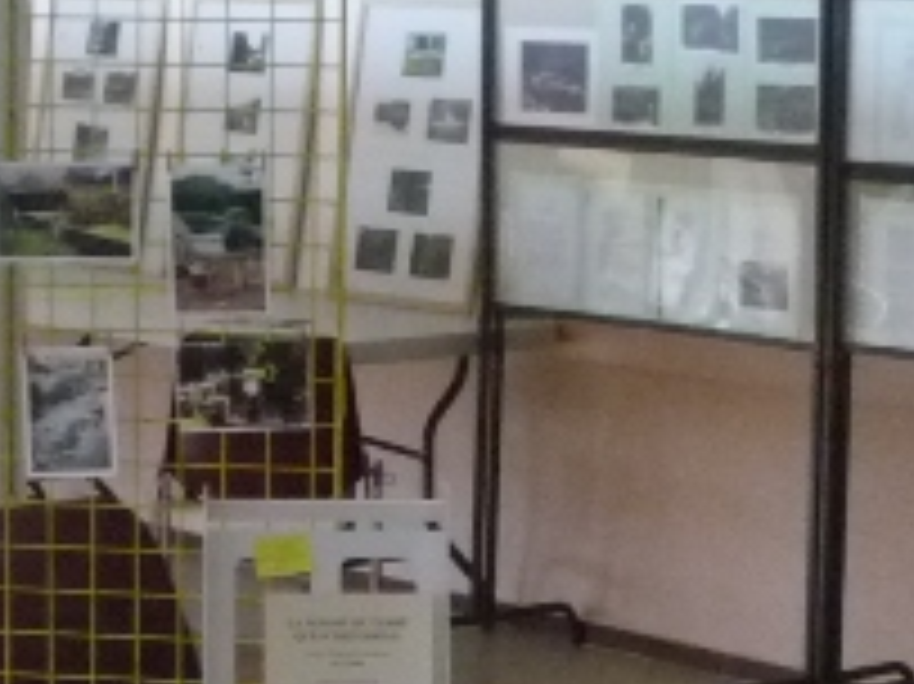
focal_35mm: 126
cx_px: 311
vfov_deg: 11.7
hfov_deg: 15.6
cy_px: 490
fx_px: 3325
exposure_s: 1/25
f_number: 2.8
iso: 400
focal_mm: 4.4
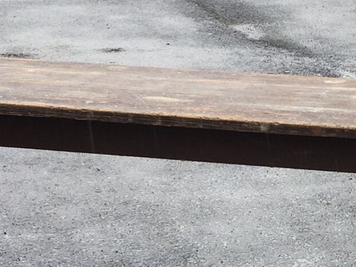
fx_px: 1553
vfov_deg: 9.8
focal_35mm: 151
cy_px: 173
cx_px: 452
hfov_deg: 12.7
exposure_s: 1/147
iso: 32
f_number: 2.2
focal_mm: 4.15
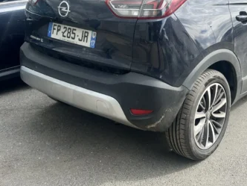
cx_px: 151
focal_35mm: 47
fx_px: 335
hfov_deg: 40.2
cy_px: 43
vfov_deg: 30.3
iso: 50
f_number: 1.5
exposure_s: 1/1468
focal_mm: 5.7
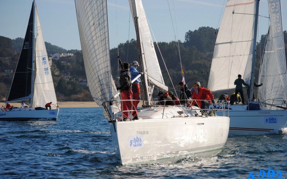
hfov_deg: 13.6
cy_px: 96
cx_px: 144
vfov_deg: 8.5
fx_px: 1204
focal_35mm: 154
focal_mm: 100
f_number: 6.3
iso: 100
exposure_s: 1/640
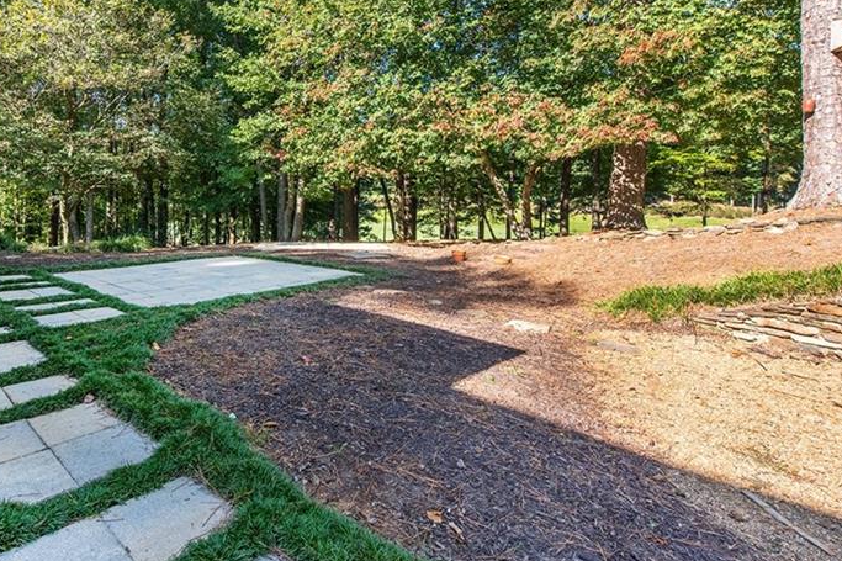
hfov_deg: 78.5
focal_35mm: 21
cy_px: 199
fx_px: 491
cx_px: 279
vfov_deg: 58.5
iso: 400
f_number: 8
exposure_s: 1/800
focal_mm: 14
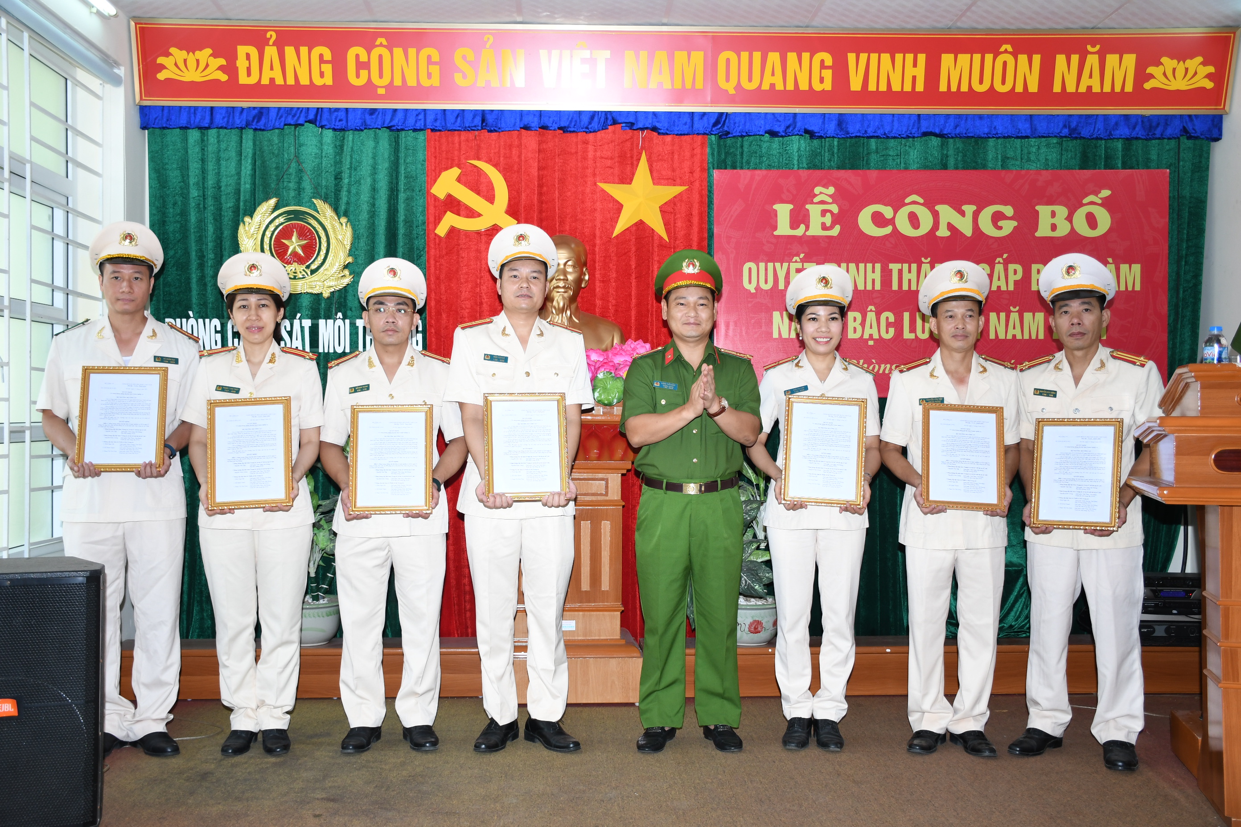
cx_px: 620
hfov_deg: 53.1
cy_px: 414
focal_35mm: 36
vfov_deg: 36.9
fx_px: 1241
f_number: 4
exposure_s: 1/200
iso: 400
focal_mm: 24
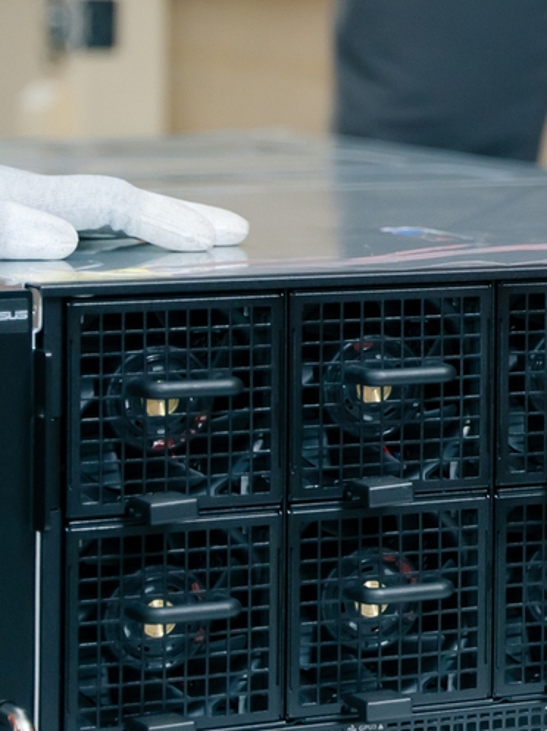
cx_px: 1456
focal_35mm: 216
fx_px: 4567
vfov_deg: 9.1
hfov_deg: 6.4
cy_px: 124
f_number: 2.8
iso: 1250
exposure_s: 1/160
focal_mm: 55.9
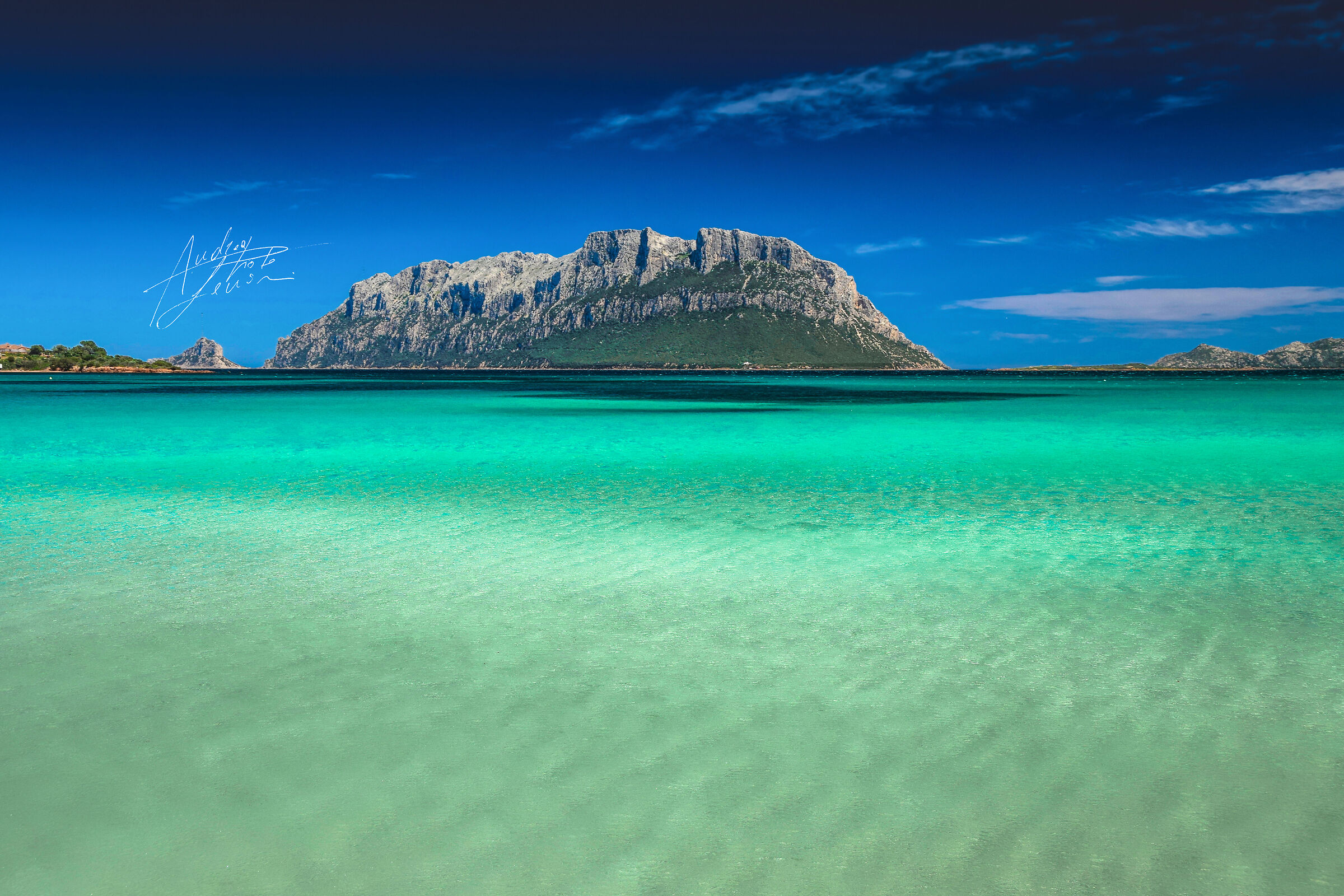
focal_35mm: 46
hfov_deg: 42.3
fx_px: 1736
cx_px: 672
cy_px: 448
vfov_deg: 28.9
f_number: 9
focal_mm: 31
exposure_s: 1/320
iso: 200
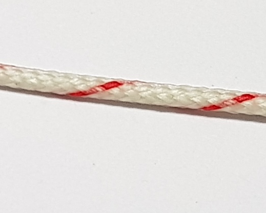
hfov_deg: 9.7
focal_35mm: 197
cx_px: -26
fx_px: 1552
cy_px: 61
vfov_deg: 7.9
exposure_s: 1/33
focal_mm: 4.2
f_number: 1.7
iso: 160
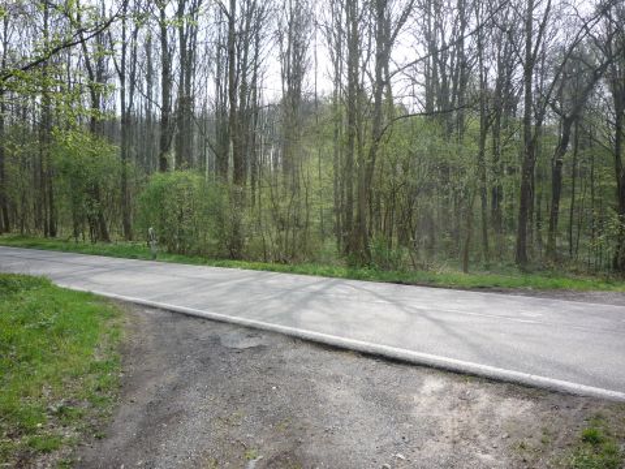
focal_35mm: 32
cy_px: 234
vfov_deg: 44.2
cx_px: 312
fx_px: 578
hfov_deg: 56.8
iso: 100
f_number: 4
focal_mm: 5.2
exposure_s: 1/250
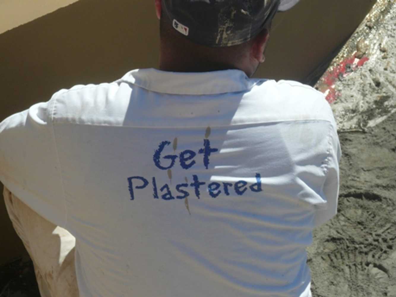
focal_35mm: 102
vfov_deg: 14.5
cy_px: 148
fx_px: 1167
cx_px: 198
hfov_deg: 19.3
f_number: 5.6
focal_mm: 16.8
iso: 100
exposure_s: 1/640
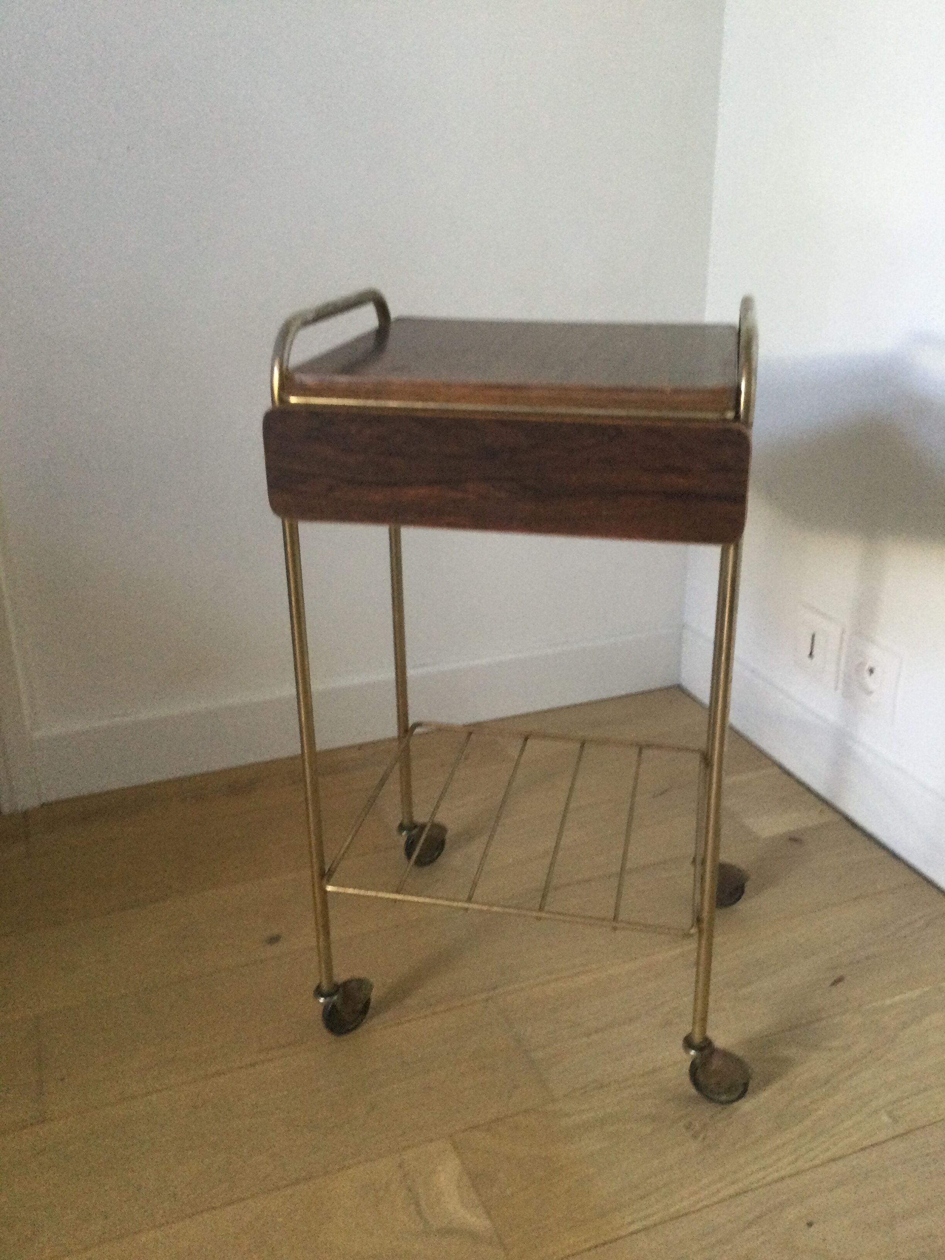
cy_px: 630
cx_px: 472
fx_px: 1128
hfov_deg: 45.4
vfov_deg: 58.4
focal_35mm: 31
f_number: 2.4
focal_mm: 3.3
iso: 160
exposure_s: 1/33
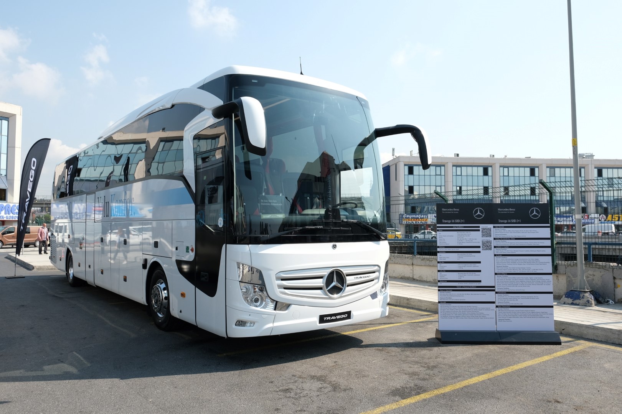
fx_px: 449
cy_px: 207
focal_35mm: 26
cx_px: 311
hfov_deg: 69.4
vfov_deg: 49.5
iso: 200
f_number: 6.4
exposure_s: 1/340
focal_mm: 17.6
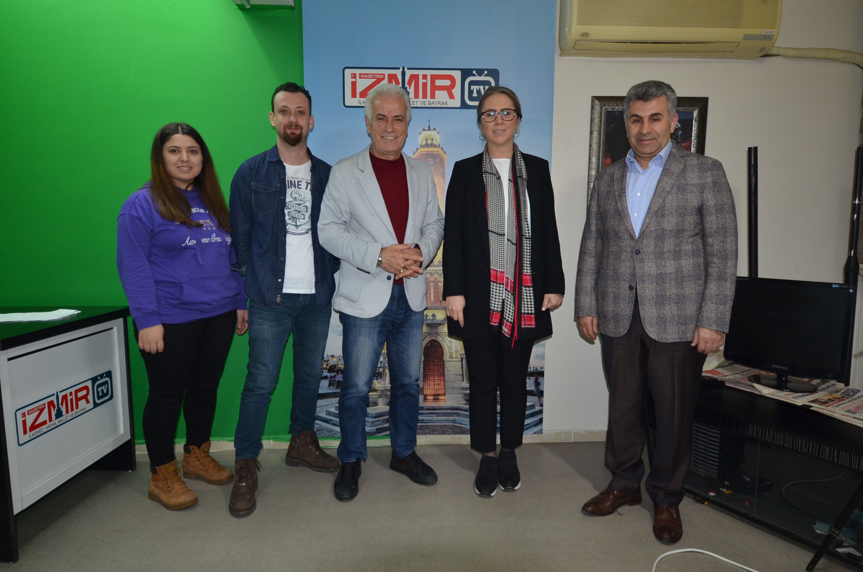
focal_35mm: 22
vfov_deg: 55.9
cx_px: 432
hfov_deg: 77.4
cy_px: 286
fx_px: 538
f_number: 4
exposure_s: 1/60
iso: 800
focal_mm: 15
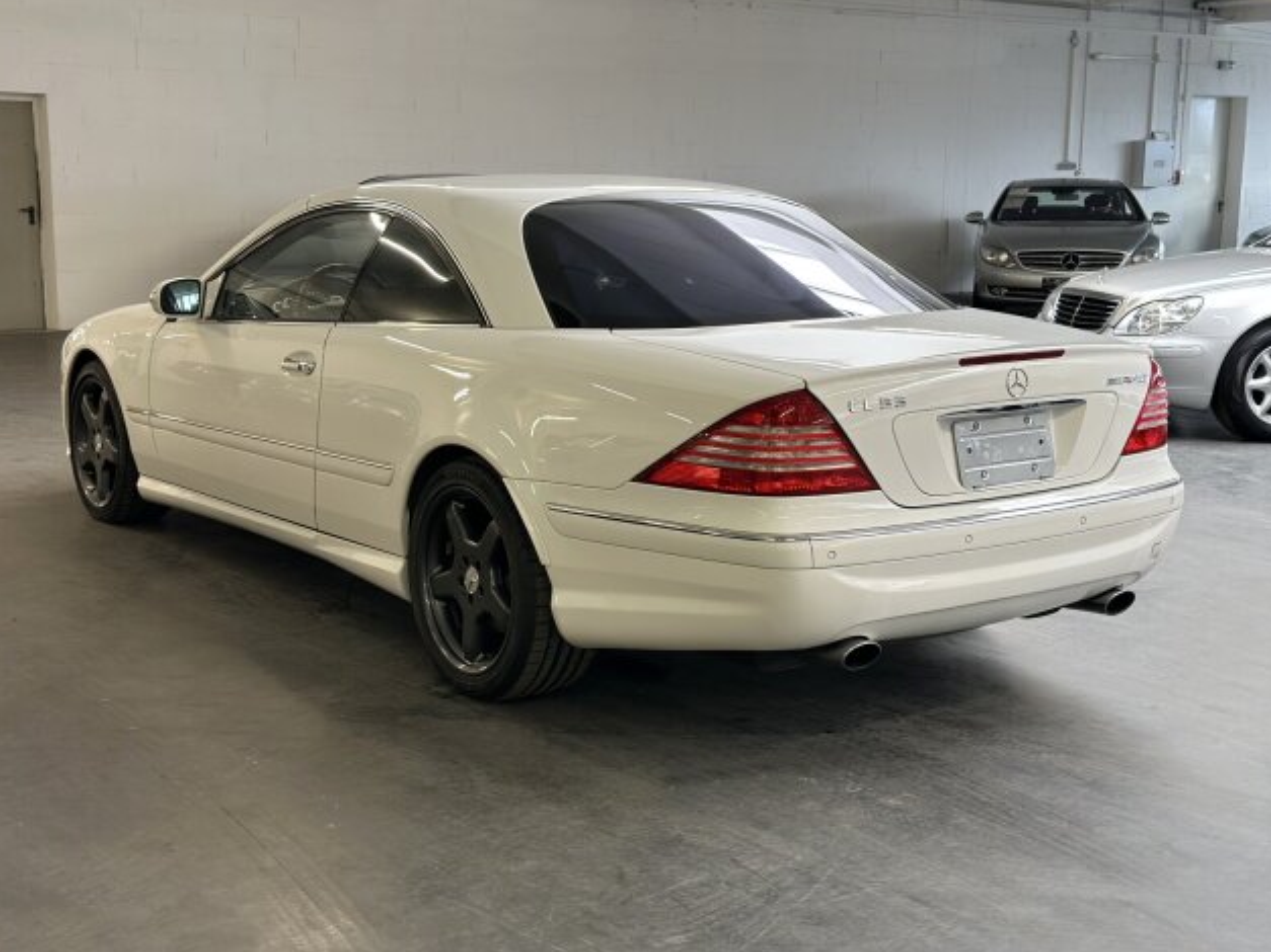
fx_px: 1799
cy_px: 470
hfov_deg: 38.9
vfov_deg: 29.7
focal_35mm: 49
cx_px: 632
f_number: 1.78
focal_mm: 6.86
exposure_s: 1/50
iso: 100
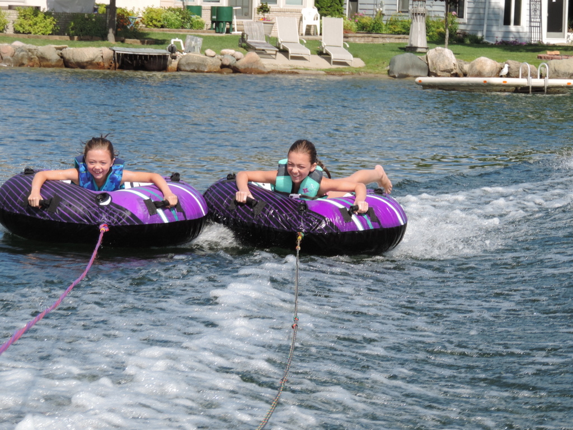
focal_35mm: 185
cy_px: 215
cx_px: 286
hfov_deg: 10.7
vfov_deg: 8.0
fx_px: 3062
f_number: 4.6
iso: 80
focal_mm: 33
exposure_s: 1/400
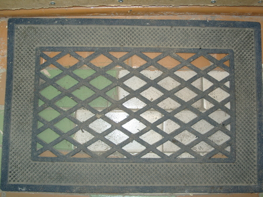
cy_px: 98
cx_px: 132
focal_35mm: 38
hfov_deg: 49.0
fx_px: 289
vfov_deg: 37.8
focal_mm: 7.8
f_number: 2.8
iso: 80
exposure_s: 1/40
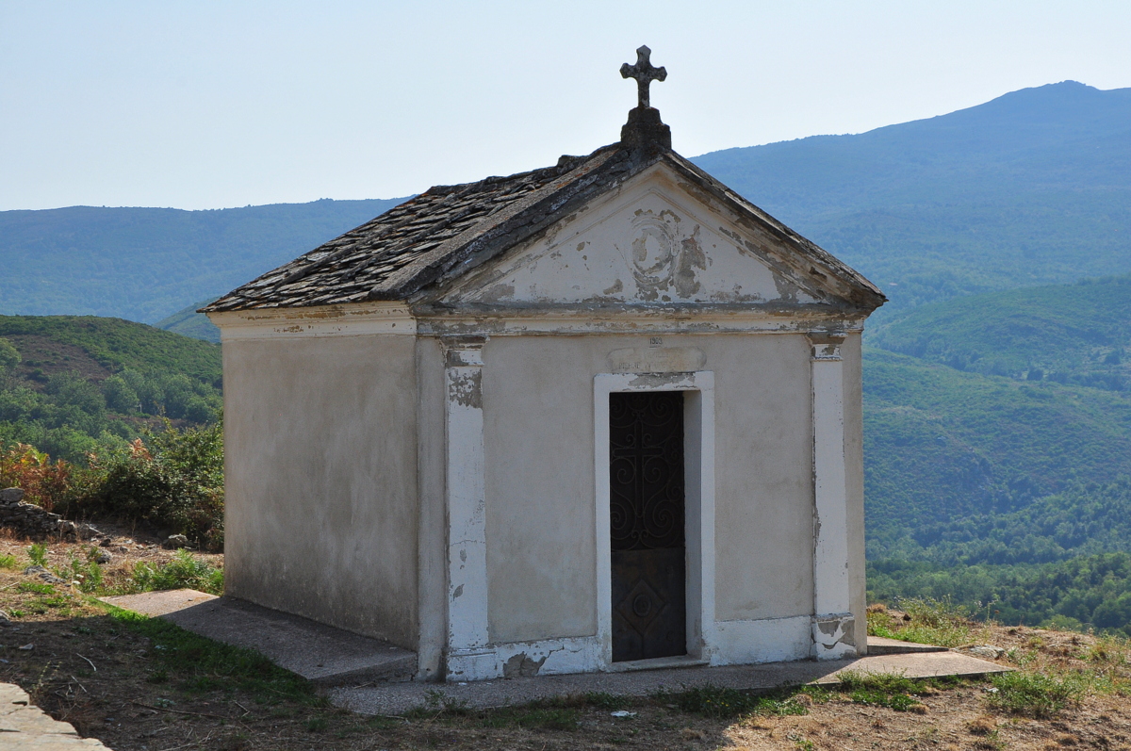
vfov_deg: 21.5
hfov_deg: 31.9
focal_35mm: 63
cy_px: 376
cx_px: 566
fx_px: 1977
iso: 400
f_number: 13
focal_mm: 42
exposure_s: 1/640
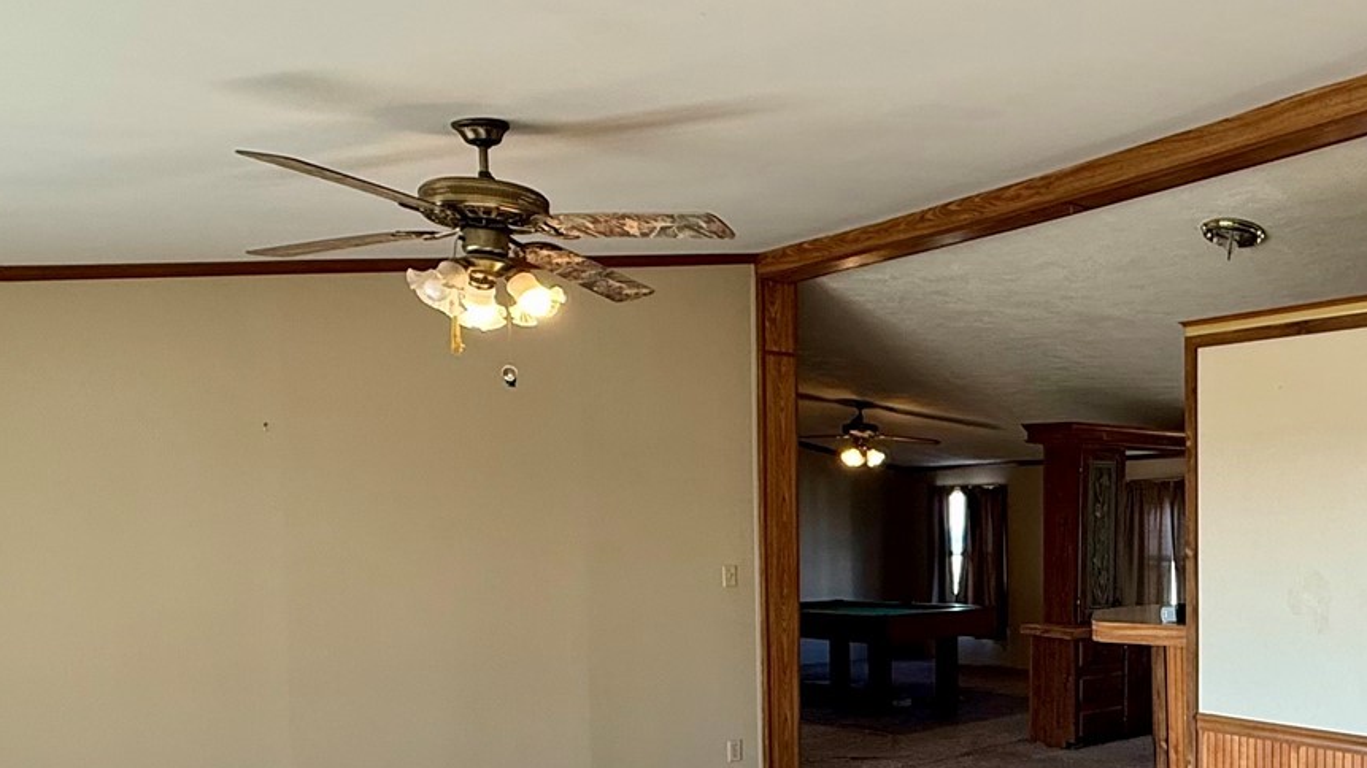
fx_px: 1232
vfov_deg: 34.0
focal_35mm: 34
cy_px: 570
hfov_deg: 52.4
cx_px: 1178
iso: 125
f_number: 2.2
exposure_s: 1/99
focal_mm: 2.22
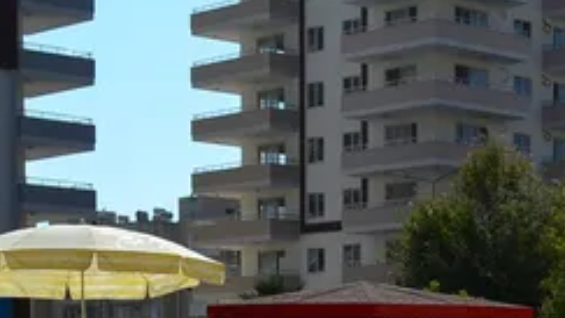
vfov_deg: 9.6
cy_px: 552
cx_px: 563
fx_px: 1814
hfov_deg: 17.3
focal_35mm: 121
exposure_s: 1/500
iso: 220
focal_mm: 22
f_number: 11
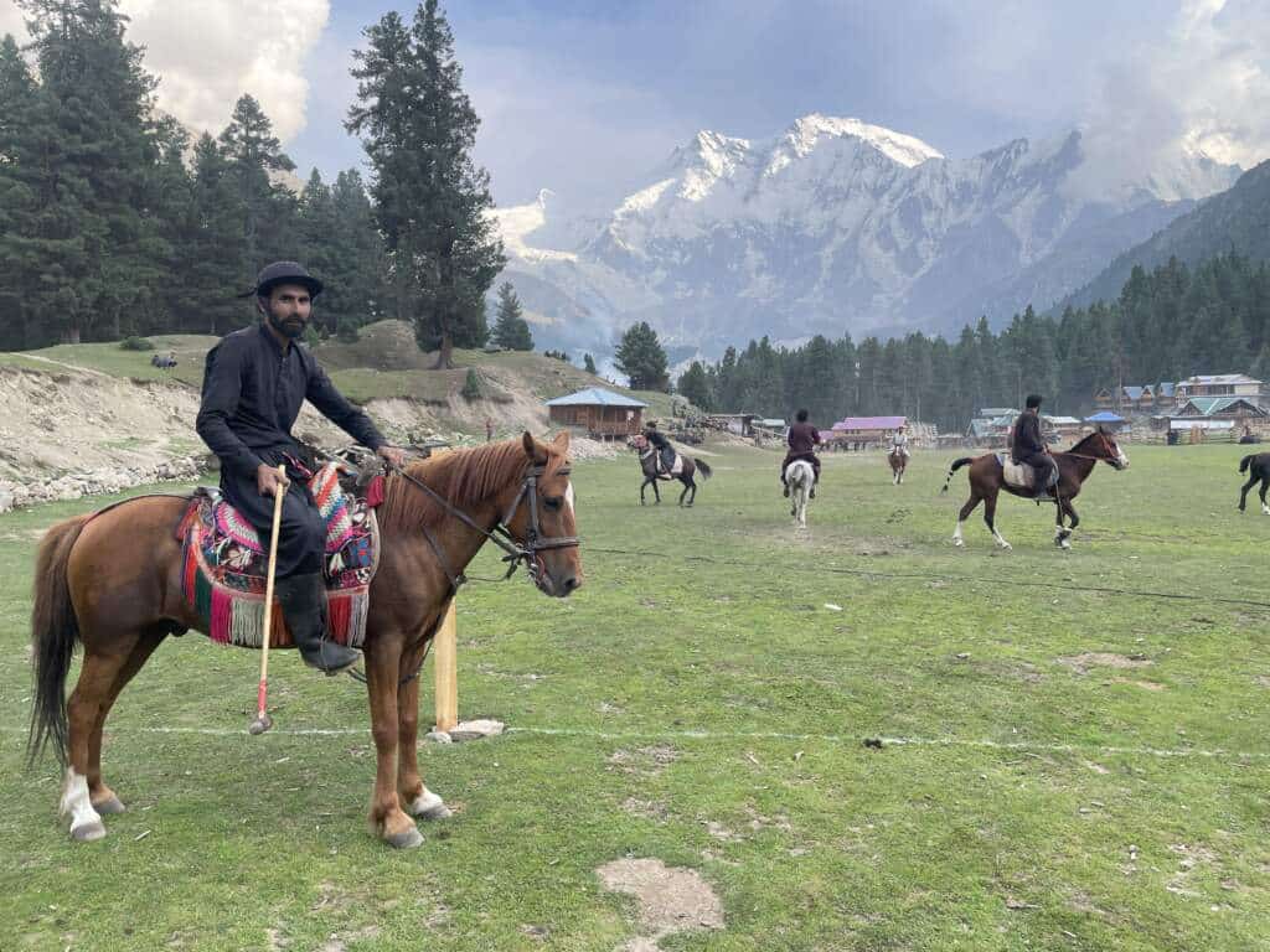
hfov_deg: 67.3
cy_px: 476
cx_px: 635
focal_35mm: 26
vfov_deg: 53.1
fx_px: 954
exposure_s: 1/647
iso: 32
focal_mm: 4.2
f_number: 1.6
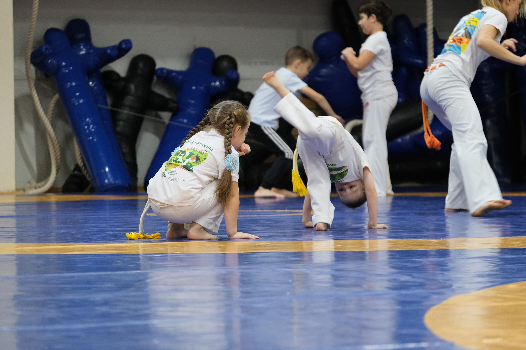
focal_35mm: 174
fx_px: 2542
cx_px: 263
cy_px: 175
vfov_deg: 7.9
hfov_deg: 11.8
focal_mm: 115.9
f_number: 4.2
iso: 2500
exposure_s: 1/125
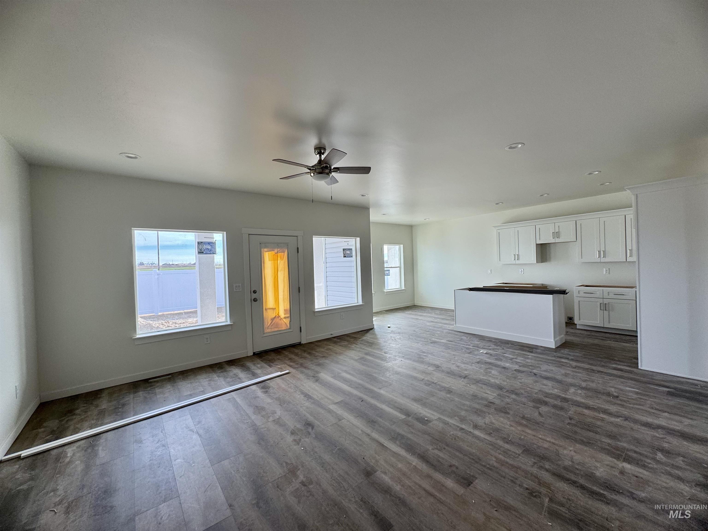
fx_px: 286
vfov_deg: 85.7
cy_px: 266
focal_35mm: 14
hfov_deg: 102.1
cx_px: 354
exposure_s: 1/99
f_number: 2.2
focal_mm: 2.22
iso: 40
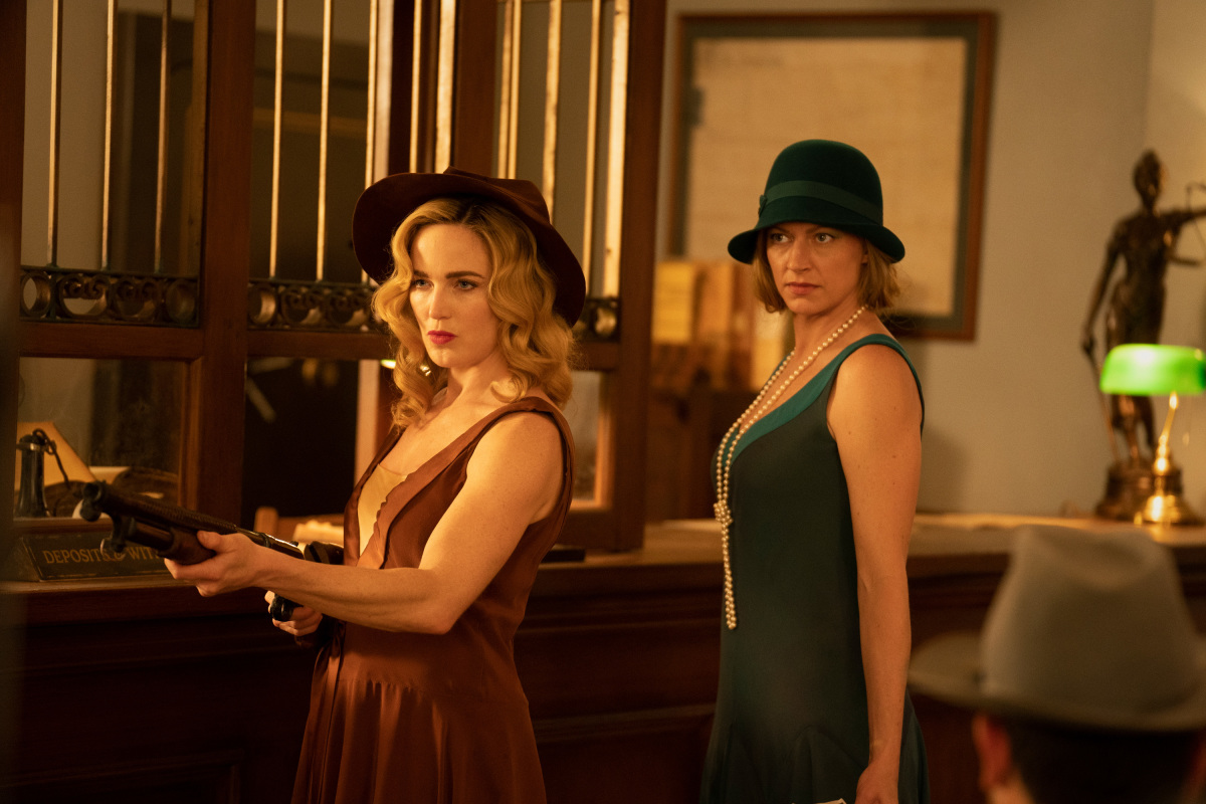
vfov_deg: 12.5
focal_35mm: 110
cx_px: 603
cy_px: 402
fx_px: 3685
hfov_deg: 18.6
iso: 3200
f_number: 2.8
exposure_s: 1/160
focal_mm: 110
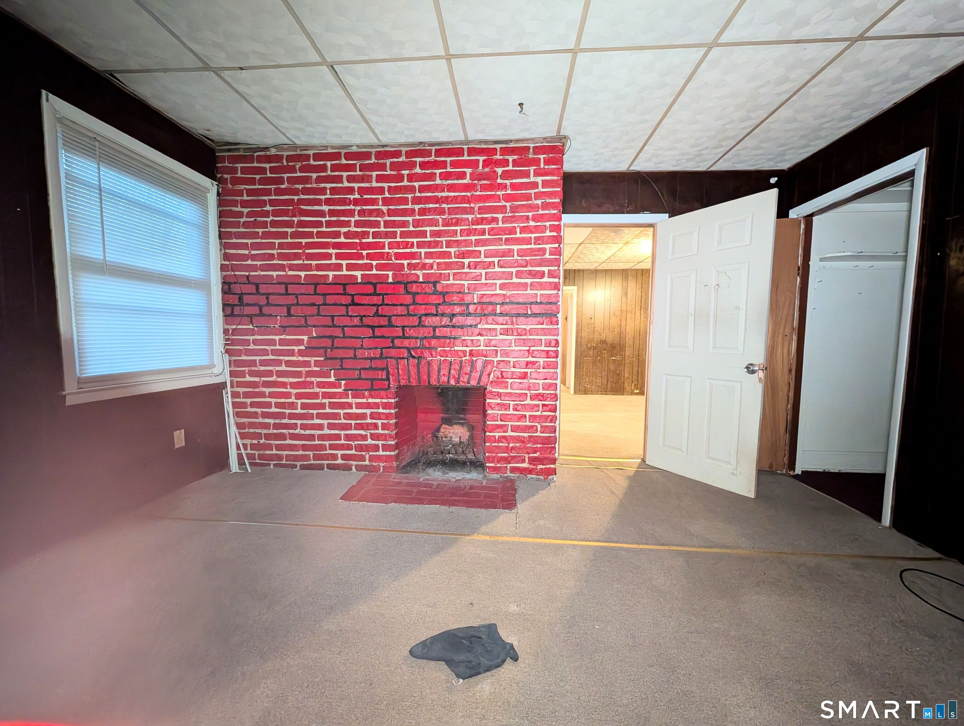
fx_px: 335
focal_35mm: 12
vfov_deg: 94.6
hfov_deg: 110.5
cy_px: 363
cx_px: 482
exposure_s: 1/30.3
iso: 2254
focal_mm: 2.02
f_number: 1.7
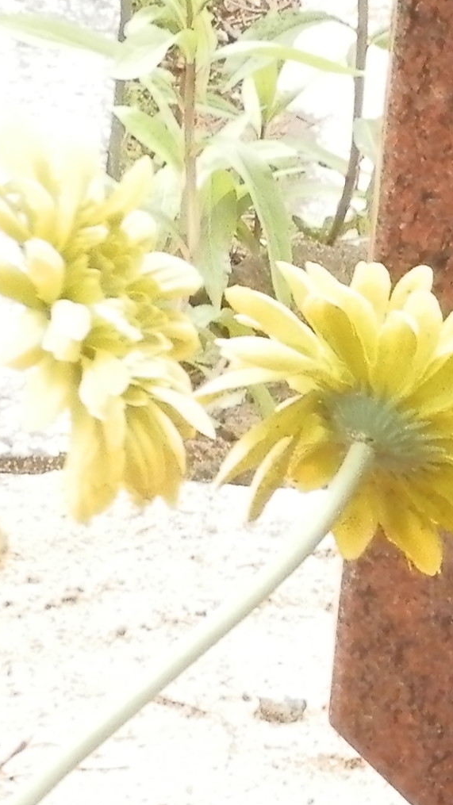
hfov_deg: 4.2
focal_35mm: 272
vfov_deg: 7.9
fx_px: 5808
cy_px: 198
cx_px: 1773
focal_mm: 9.9
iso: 200
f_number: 3.8
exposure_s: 1/100
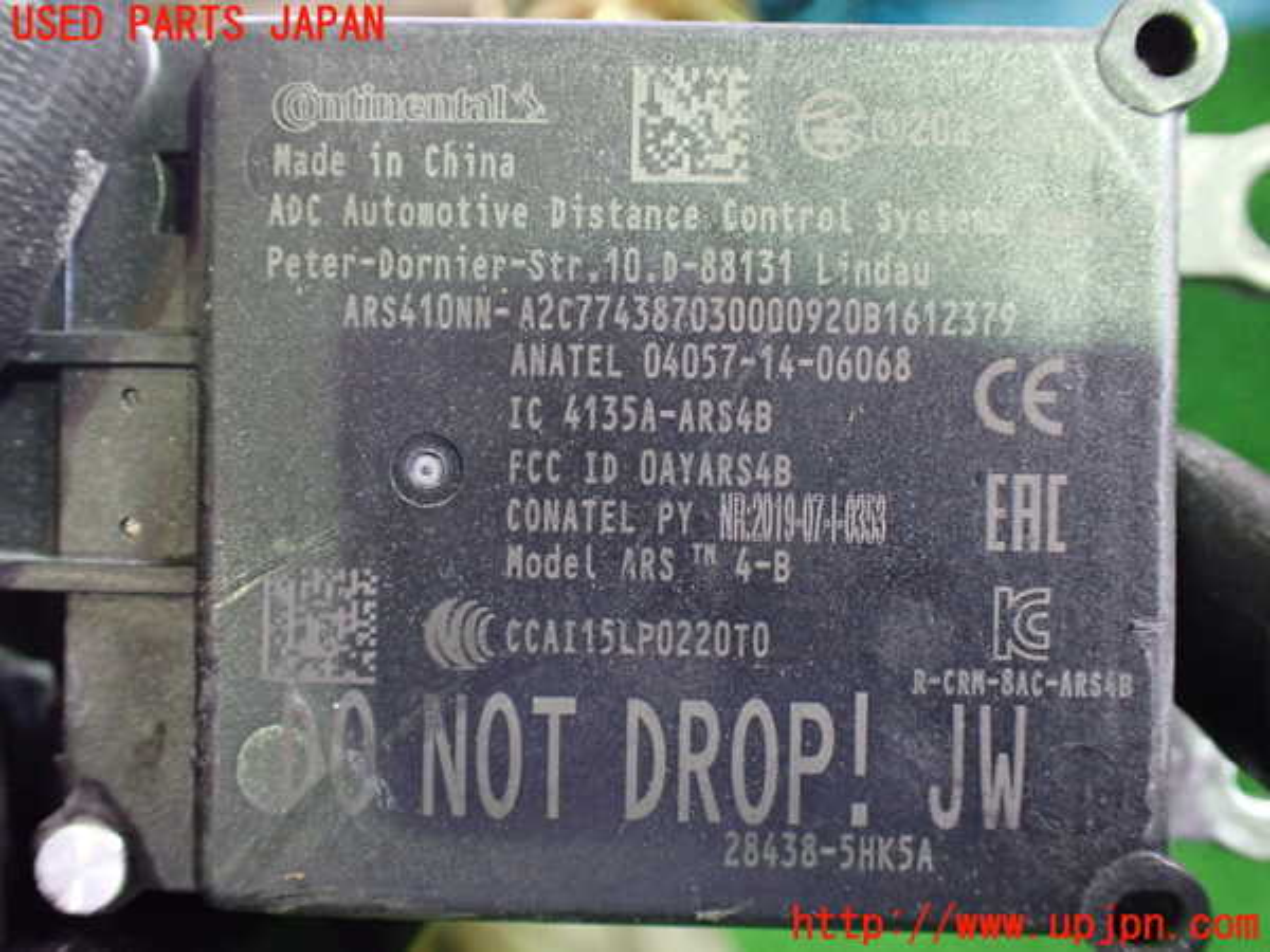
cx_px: 635
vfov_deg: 46.8
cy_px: 476
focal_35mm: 30
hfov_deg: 60.0
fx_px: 1101
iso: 800
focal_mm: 5.4
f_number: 2.3
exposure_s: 1/30
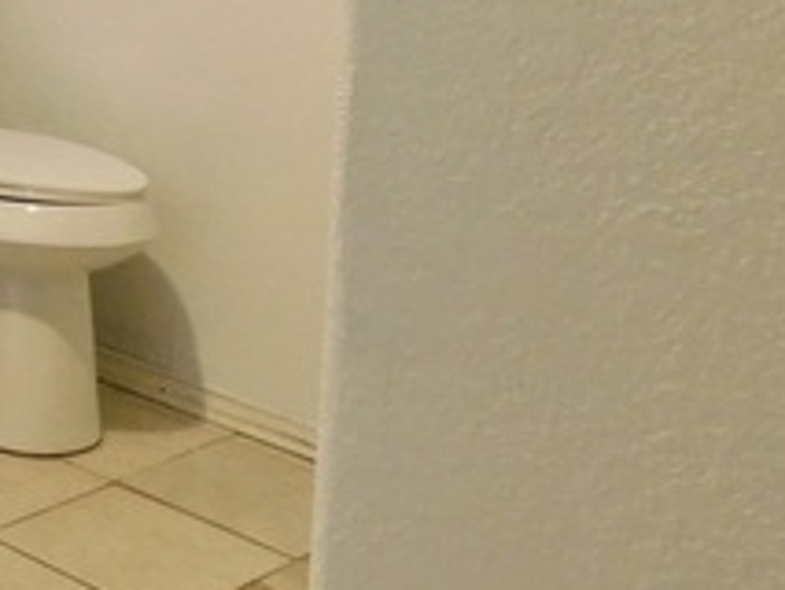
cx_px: -380
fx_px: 1566
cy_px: -159
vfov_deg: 19.8
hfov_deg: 23.0
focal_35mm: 69
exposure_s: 1/15
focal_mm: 4
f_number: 3
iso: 400
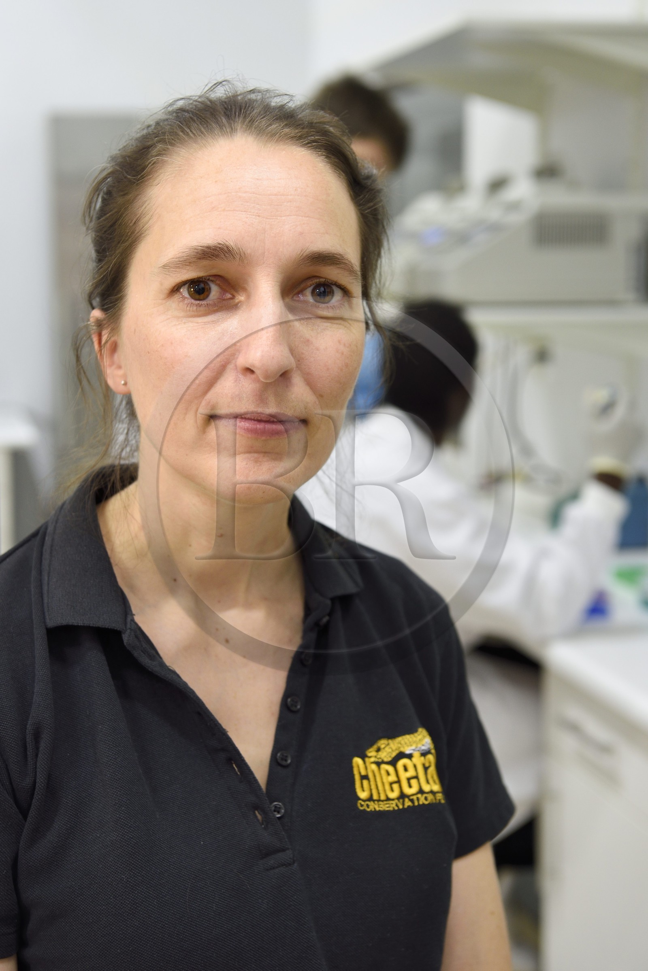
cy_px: 486
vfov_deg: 33.4
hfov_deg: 22.6
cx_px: 324
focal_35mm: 60
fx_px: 1619
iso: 800
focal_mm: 60
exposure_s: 1/13
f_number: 5
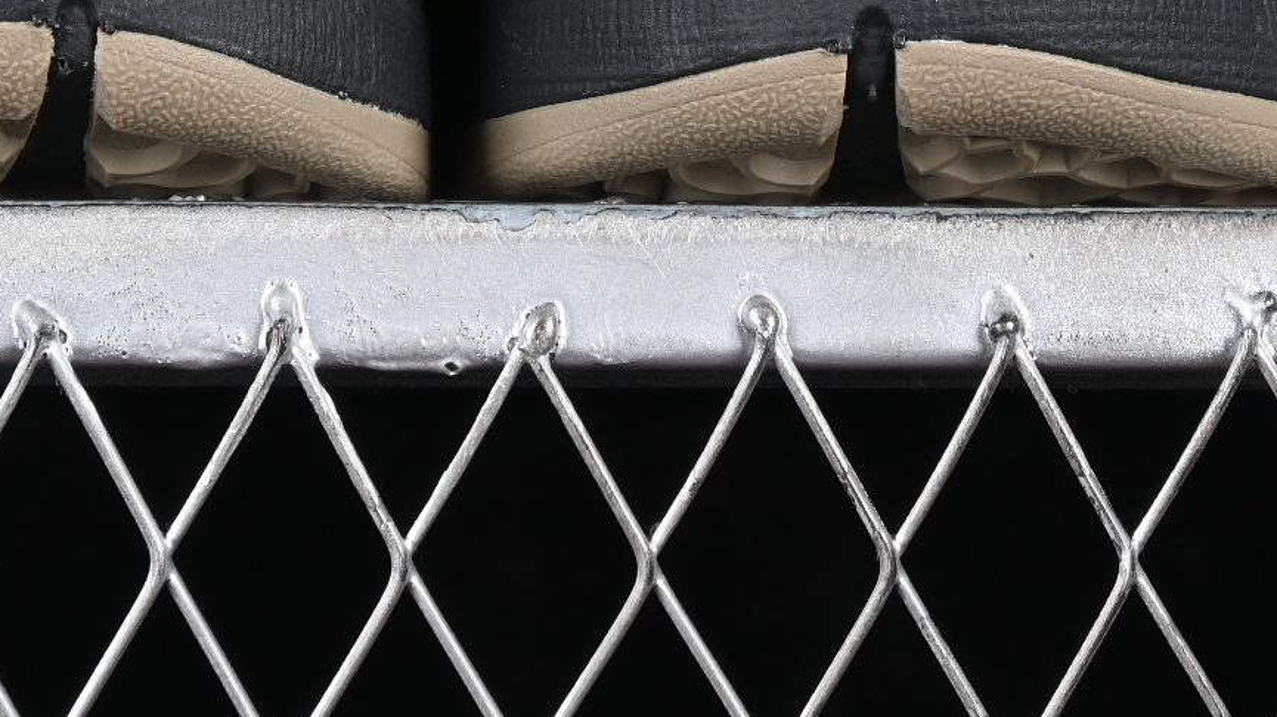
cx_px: 464
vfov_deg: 4.7
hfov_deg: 8.5
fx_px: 8564
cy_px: -621
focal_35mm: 253
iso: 160
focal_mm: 50
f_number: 6.3
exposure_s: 1/60
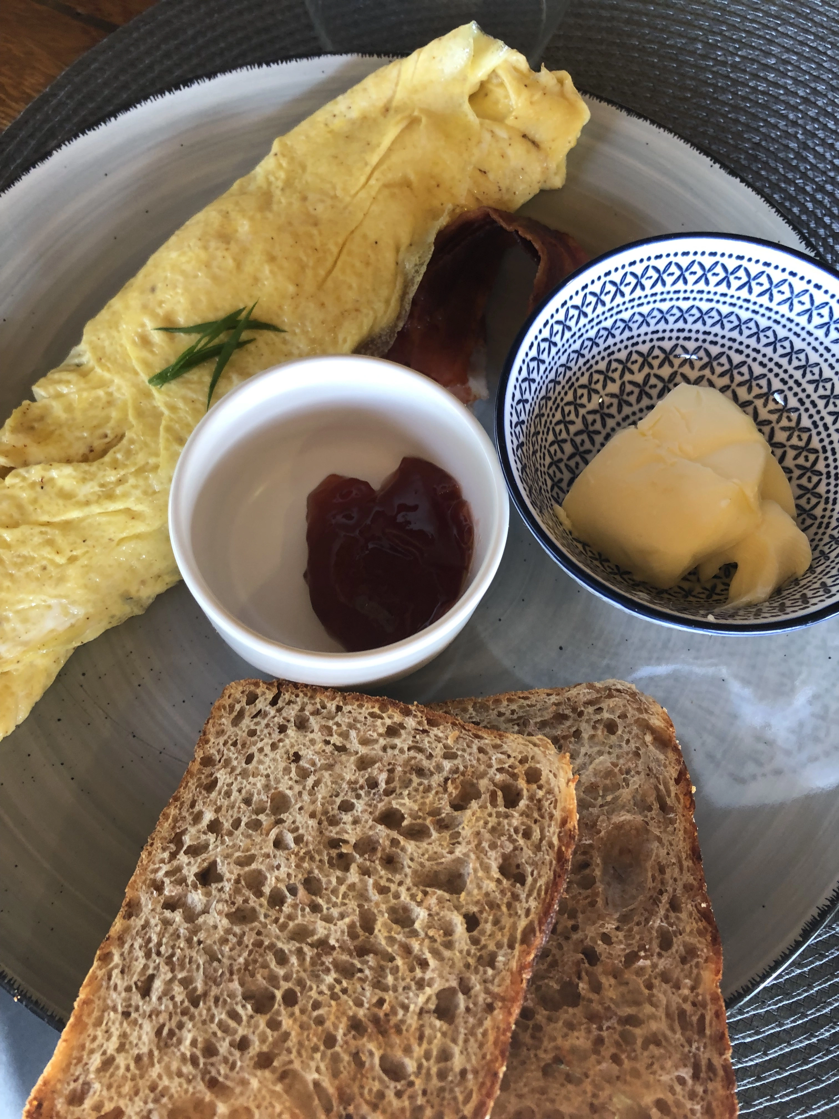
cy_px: 560
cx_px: 420
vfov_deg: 63.4
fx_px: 905
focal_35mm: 28
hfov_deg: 49.7
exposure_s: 1/30
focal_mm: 3.99
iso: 25
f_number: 1.8
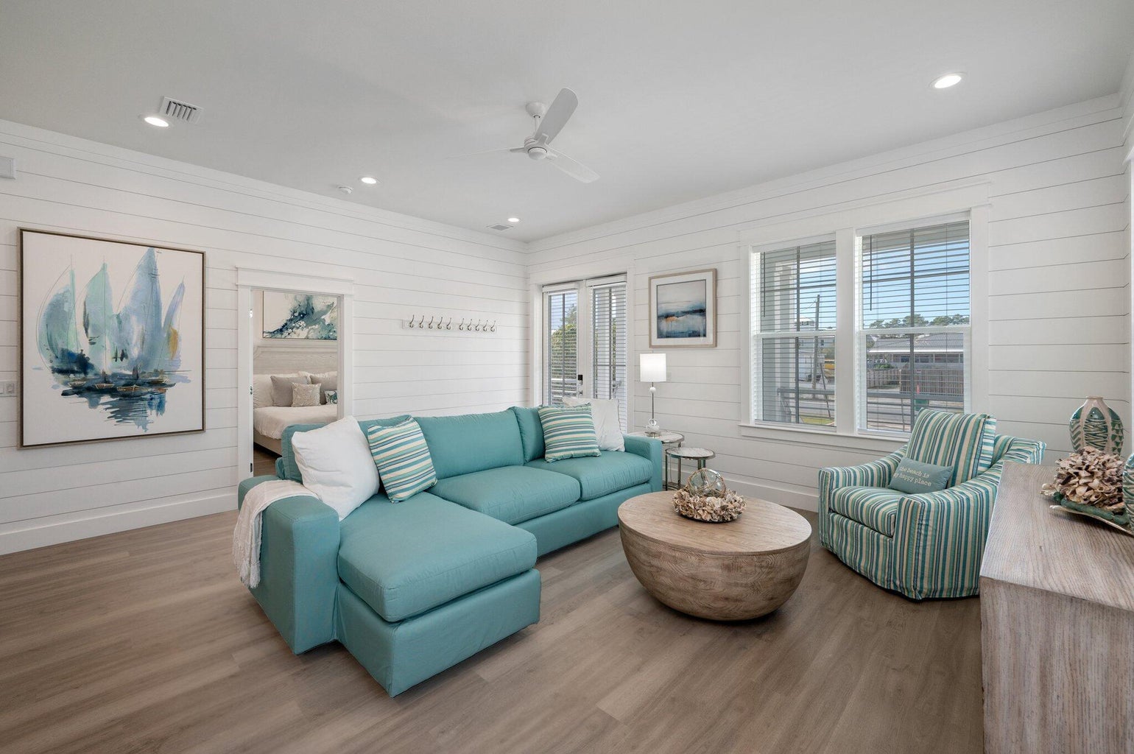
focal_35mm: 15
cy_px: 377
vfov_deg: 77.2
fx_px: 472
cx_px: 567
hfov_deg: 100.4
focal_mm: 15
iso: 250
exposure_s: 1/40
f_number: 9
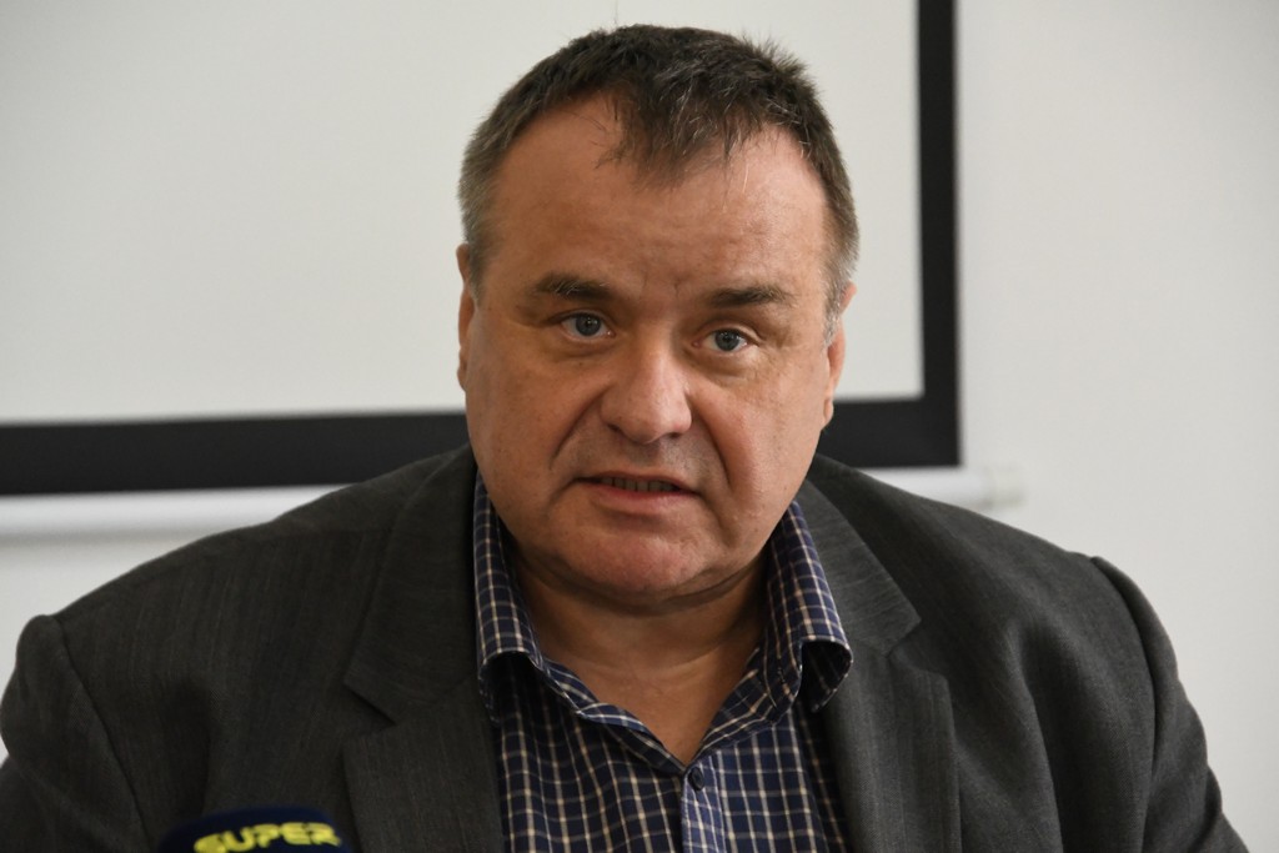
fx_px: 8243
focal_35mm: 232
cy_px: 426
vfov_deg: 5.9
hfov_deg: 8.9
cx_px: 640
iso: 6400
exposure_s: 1/500
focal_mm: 155
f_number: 5.6
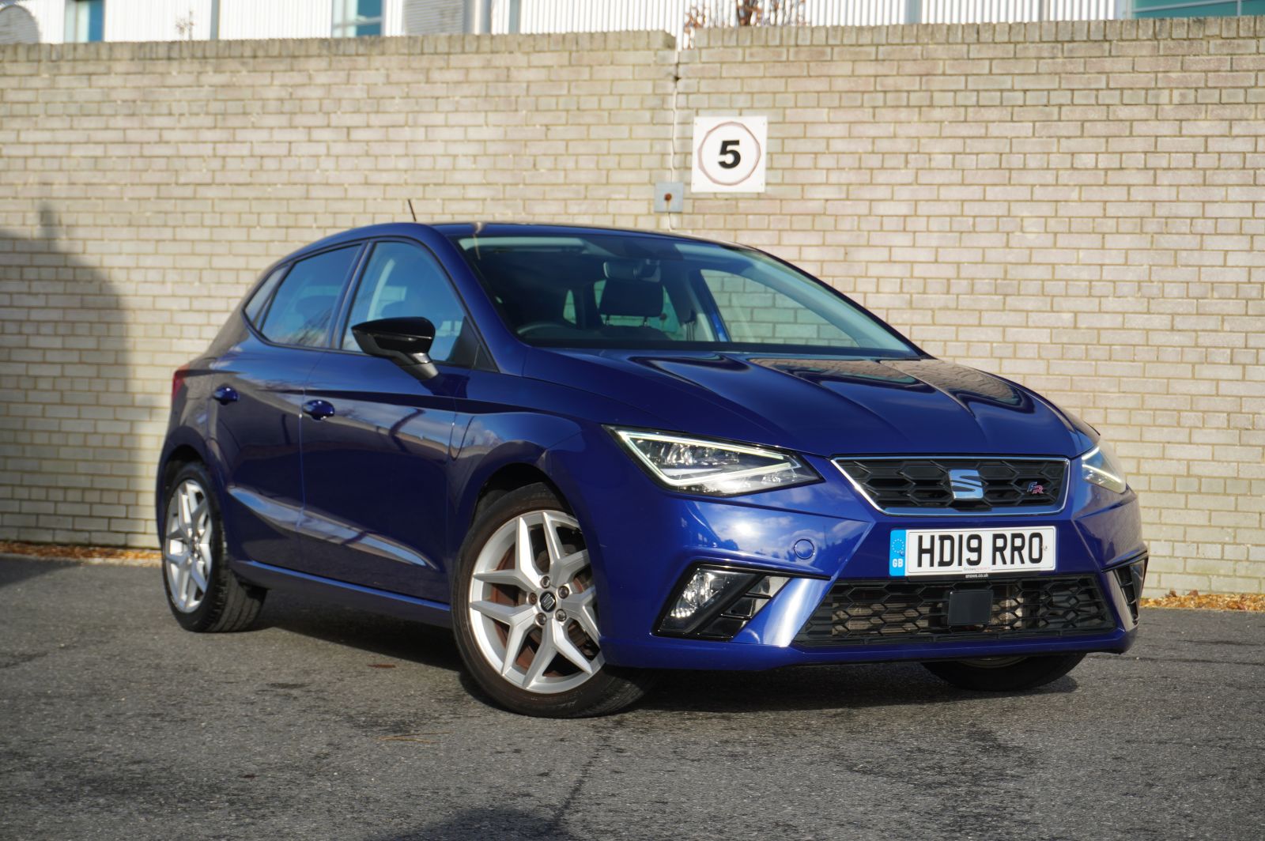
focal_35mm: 64
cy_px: 420
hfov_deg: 31.2
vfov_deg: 21.0
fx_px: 2265
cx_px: 632
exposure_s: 1/160
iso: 100
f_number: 5.6
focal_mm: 43
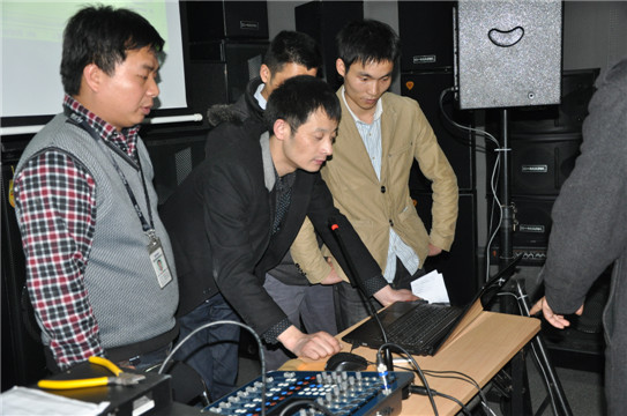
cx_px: 314
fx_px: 678
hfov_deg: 49.6
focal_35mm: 39
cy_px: 208
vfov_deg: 34.1
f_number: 4
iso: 800
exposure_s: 1/60
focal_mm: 26
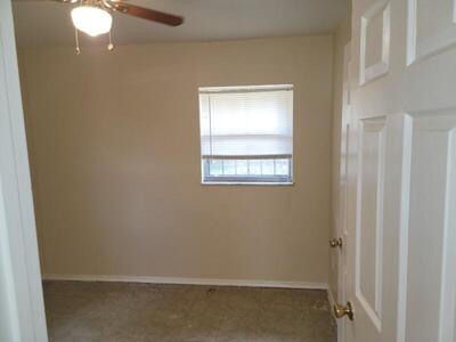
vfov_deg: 54.9
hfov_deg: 69.4
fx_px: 329
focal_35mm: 25
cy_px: 171
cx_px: 228
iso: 100
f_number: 1.8
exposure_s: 1/60
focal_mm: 7
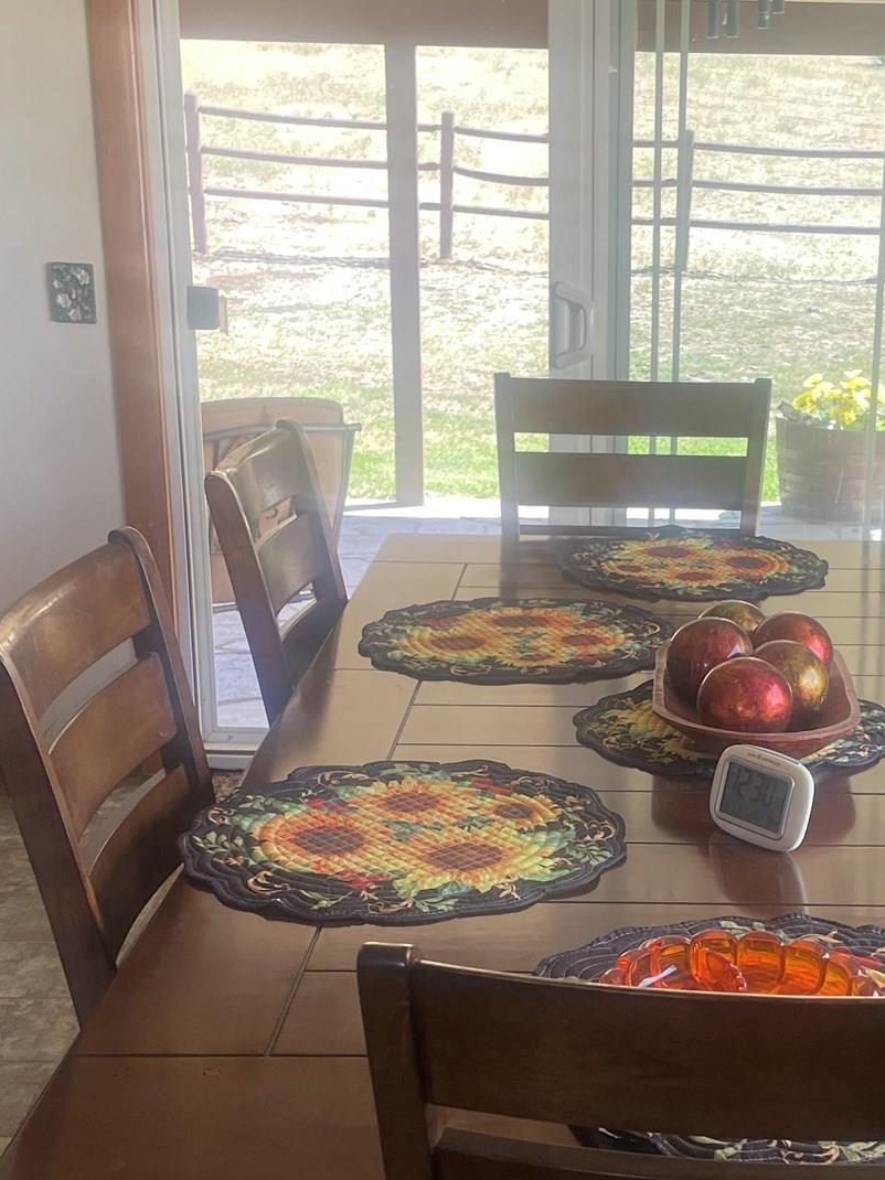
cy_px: 758
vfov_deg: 34.1
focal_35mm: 56
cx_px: 626
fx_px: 1910
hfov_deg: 25.9
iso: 50
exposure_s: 1/121
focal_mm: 4.2
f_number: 1.6
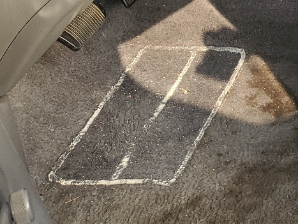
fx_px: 767
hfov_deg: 18.9
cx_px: 470
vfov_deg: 15.1
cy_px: -131
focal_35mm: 89
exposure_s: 1/250
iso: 50
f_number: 1.5
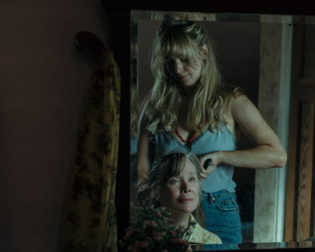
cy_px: 123
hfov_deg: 16.4
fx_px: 1091
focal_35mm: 117
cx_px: 191
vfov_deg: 13.2
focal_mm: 94
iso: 800
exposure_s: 1/160
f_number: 5
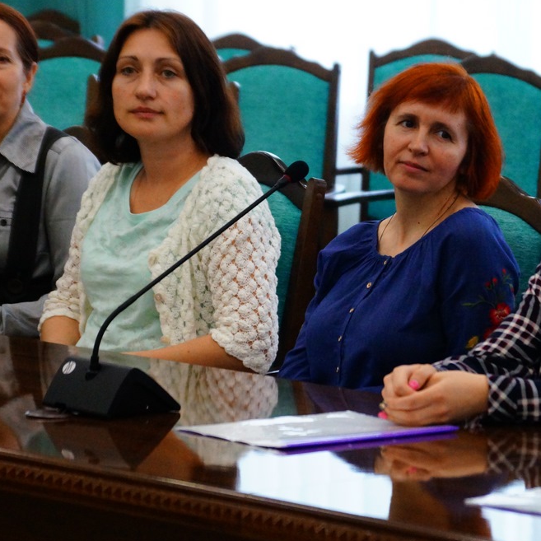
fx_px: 4350
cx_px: 365
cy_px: 228
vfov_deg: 7.1
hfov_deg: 7.1
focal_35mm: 246
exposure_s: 1/200
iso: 2500
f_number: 5.6
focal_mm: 110
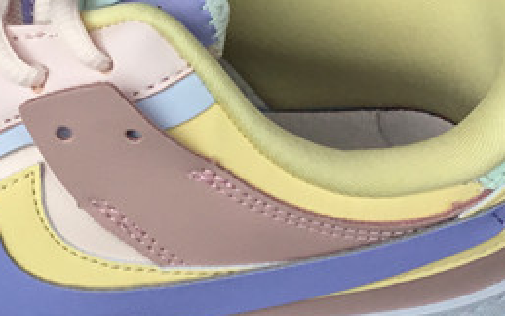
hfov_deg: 18.0
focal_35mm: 114
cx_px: 53
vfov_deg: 11.5
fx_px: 1569
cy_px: 75
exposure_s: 1/152
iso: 25
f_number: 2.4
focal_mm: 3.3
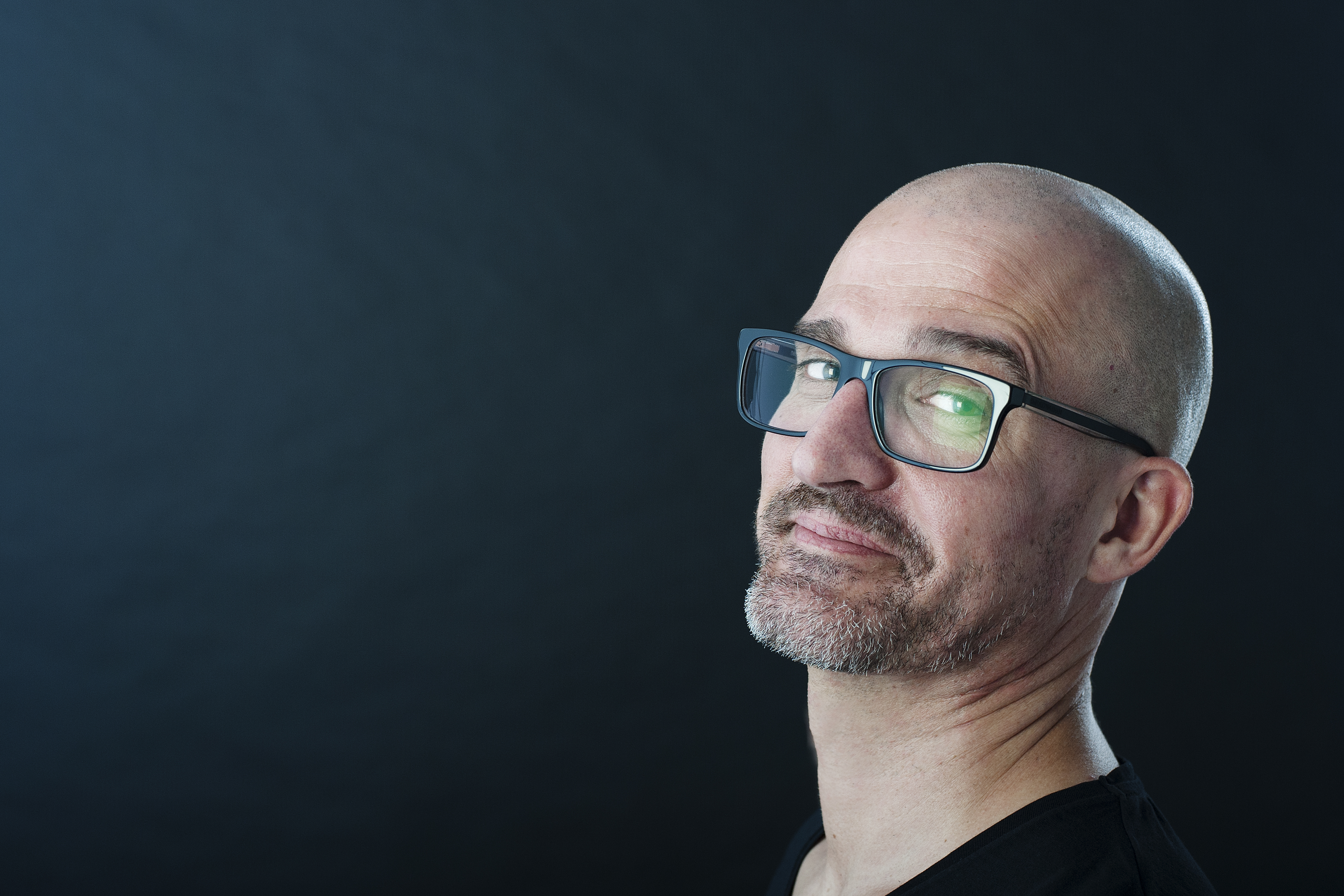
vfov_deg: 27.0
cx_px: 672
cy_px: 448
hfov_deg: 39.6
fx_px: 1867
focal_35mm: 50
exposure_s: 1/250
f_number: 5
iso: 200
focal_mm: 50
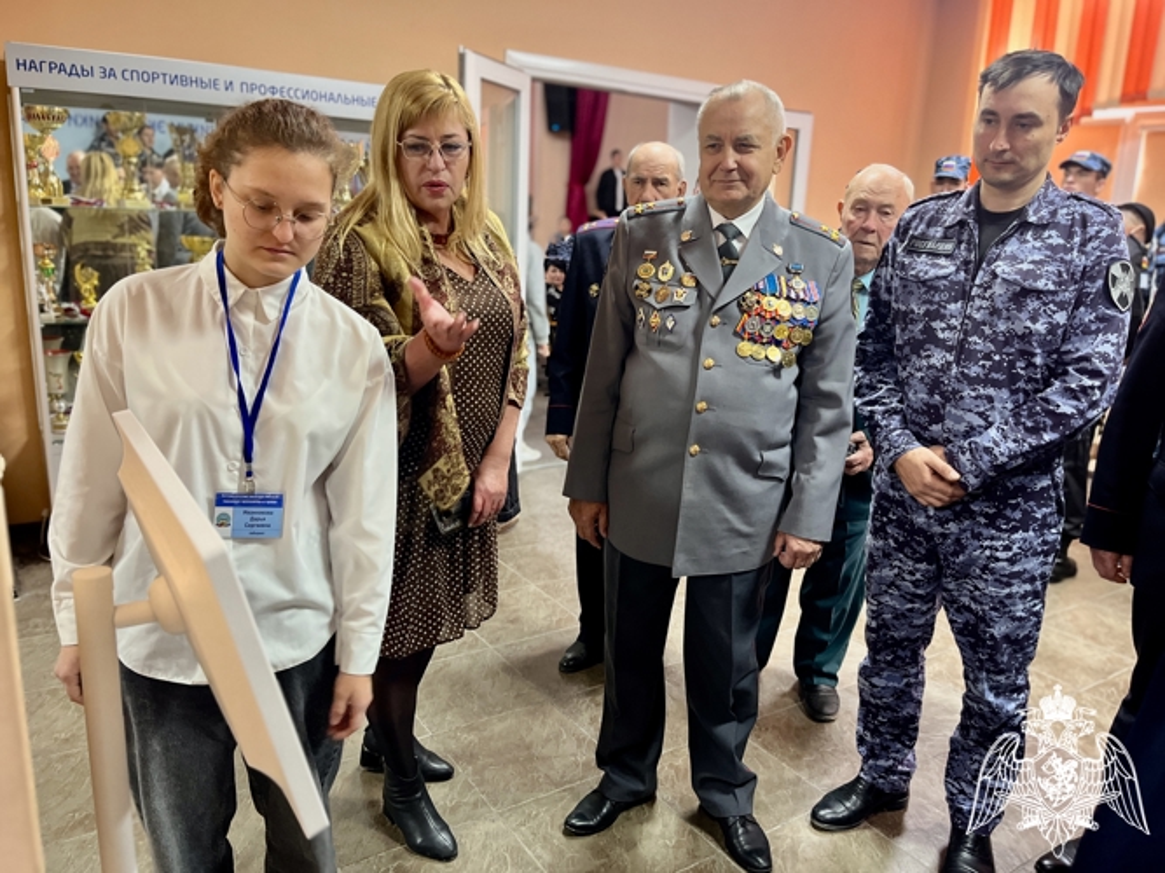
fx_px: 875
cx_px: 582
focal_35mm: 26
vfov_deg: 53.0
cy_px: 436
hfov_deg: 67.3
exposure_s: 1/50
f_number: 1.6
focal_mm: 5.1
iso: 250
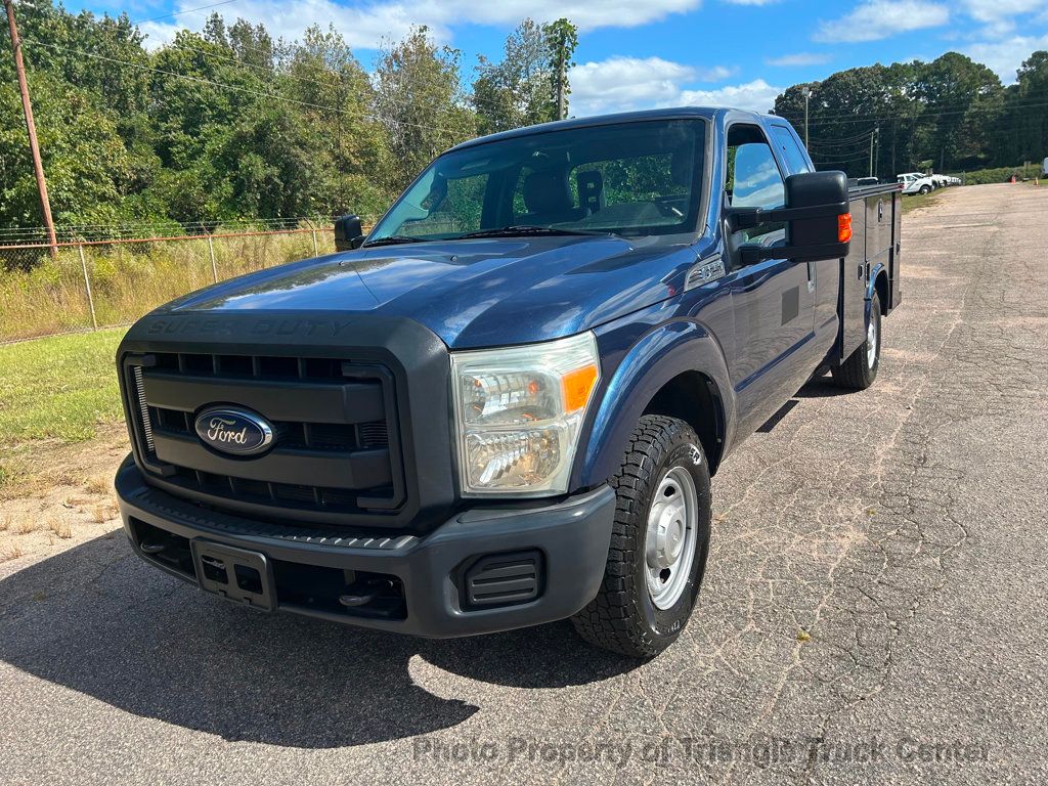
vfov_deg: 53.1
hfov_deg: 67.3
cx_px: 524
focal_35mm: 26
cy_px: 393
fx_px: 787
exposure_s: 1/2632
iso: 50
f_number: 1.5
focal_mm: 5.7
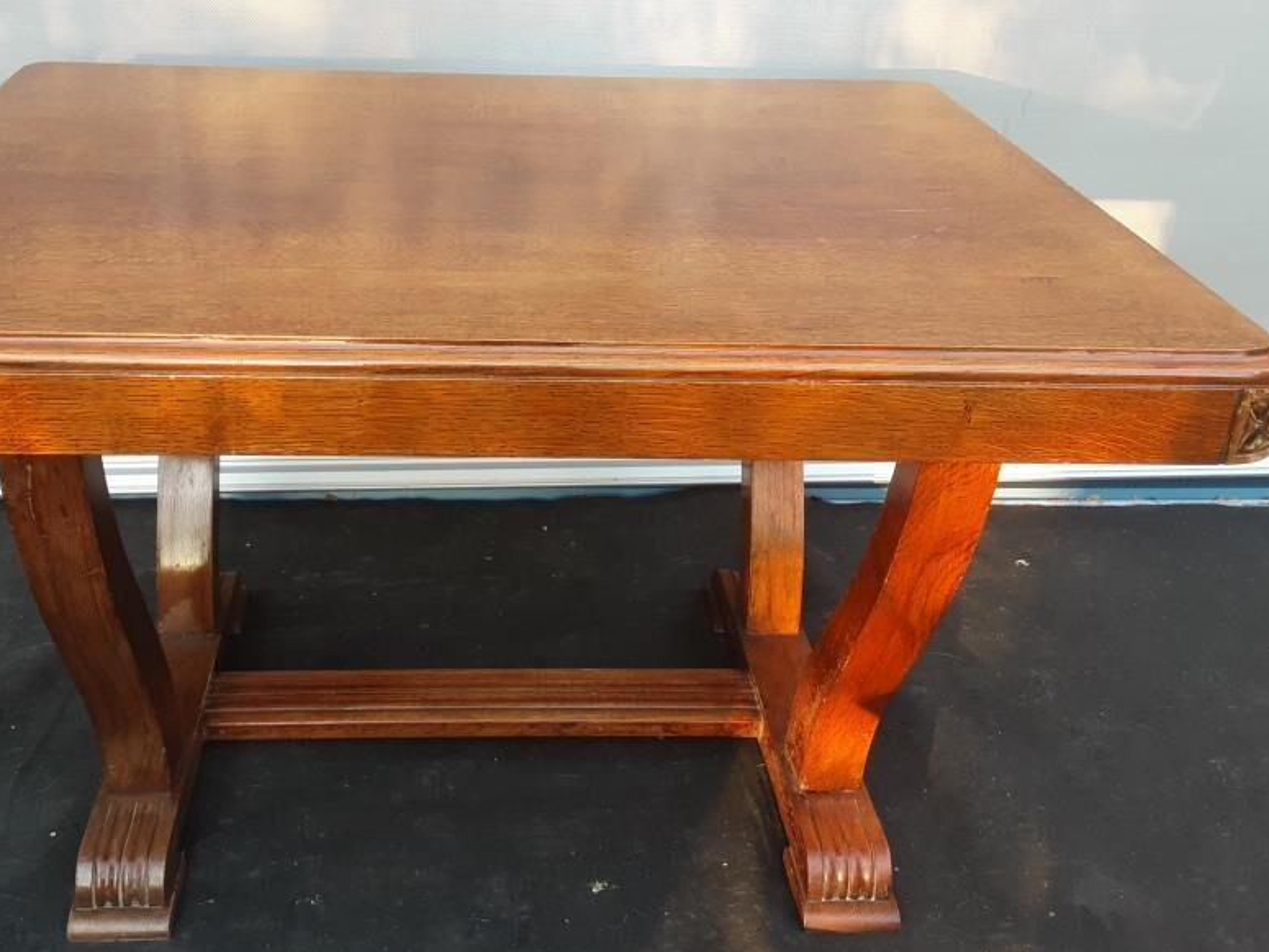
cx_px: 495
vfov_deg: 38.6
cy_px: 419
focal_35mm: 37
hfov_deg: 49.8
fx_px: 1356
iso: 64
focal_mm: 2.9
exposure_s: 1/50
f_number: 1.9
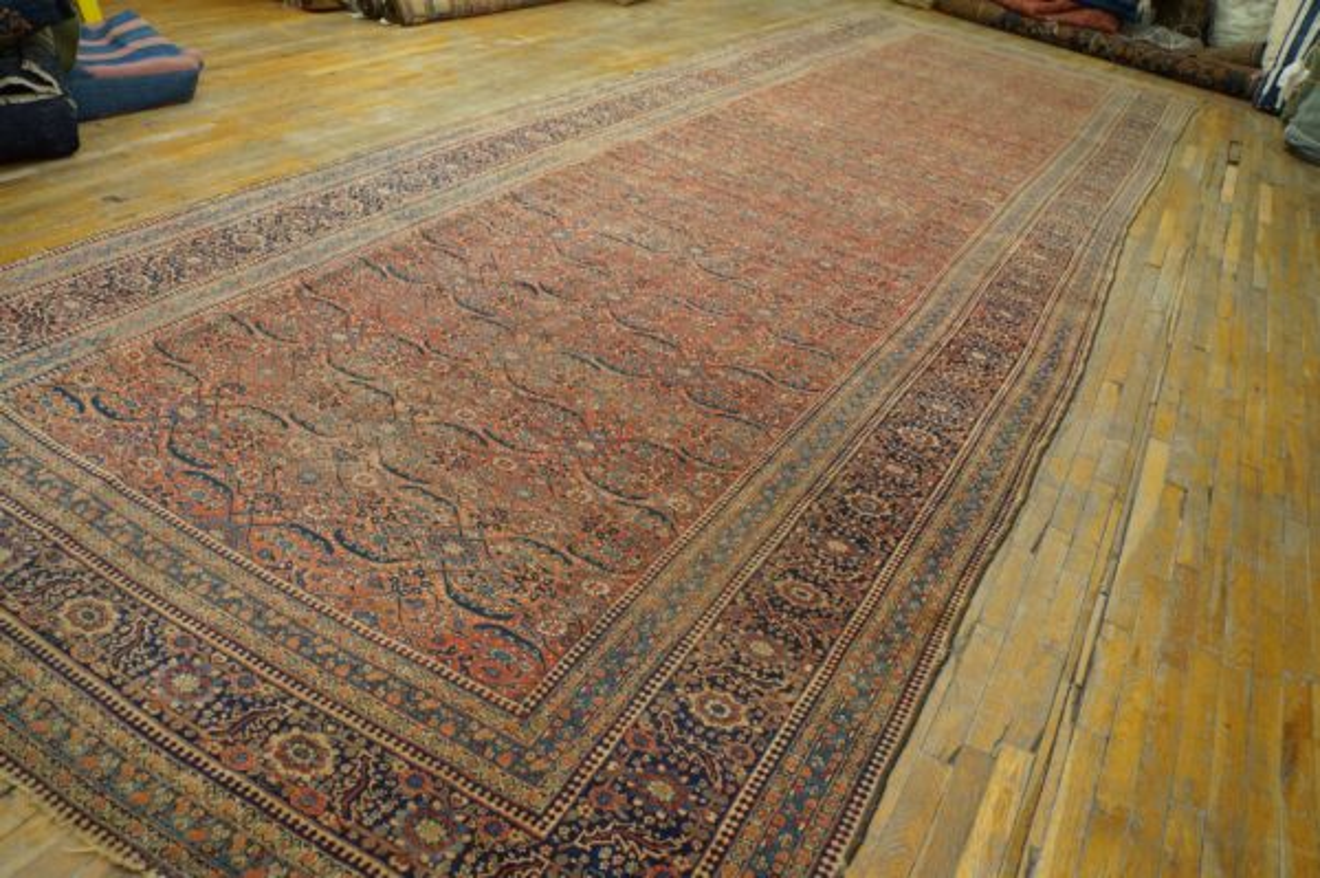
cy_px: 439
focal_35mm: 27
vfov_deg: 47.9
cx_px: 660
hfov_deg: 67.4
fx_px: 989
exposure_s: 1/60
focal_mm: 18
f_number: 4
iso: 800
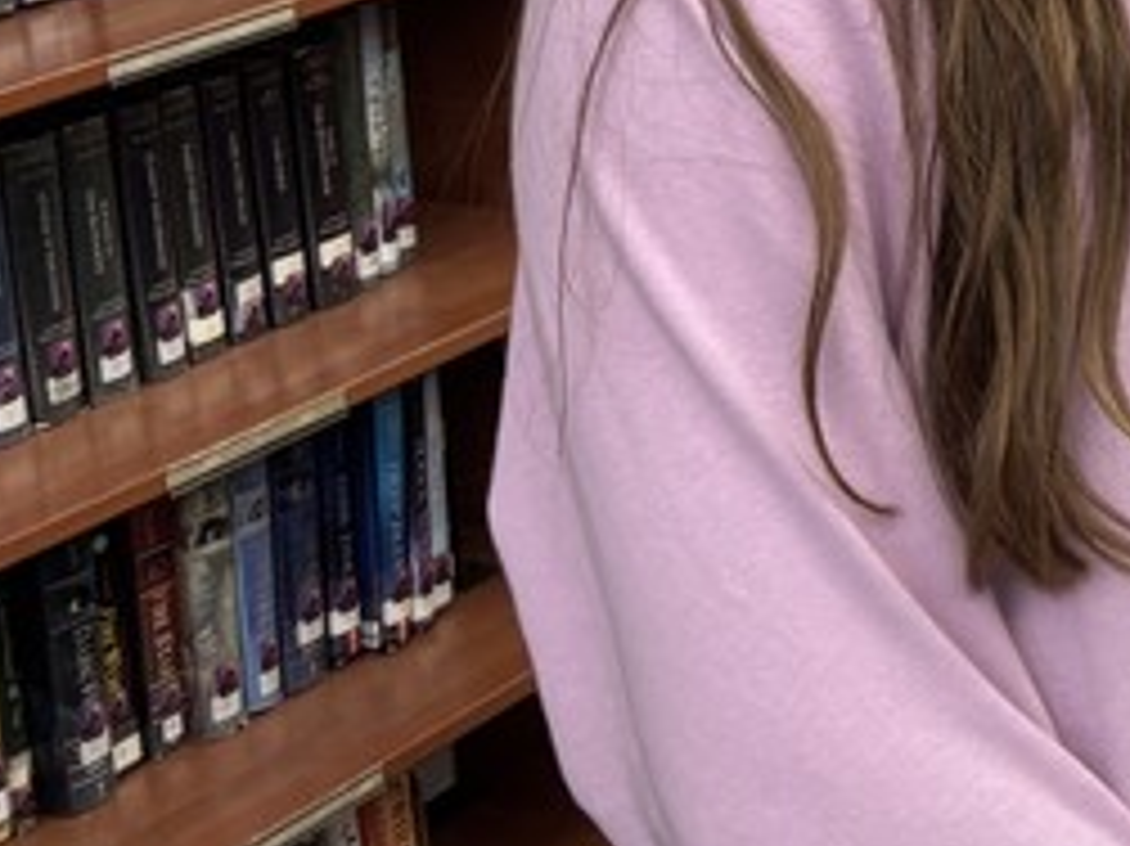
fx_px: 3459
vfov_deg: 13.5
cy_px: -234
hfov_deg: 15.6
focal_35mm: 106
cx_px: 2089
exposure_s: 1/120
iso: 100
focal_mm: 5.96
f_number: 1.6
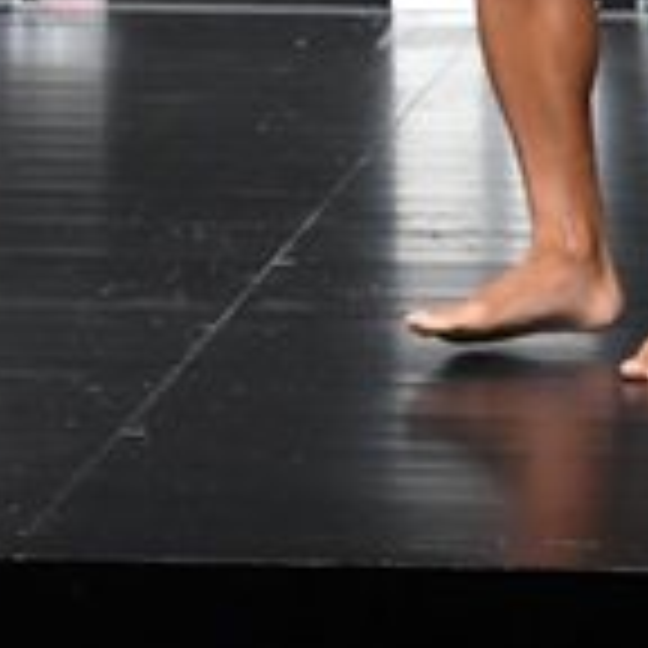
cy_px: -464
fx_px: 27575
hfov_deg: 1.3
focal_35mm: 1302
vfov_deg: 1.3
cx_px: -272
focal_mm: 190
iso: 4000
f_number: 5.6
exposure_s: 1/400
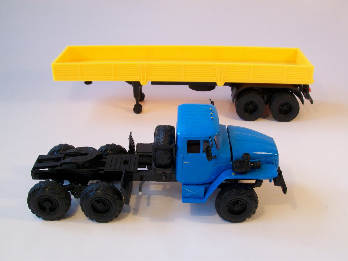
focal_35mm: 45
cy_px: 130
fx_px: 452
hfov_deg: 42.1
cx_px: 174
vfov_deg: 32.2
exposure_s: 1/50
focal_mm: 7.6
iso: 64
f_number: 3
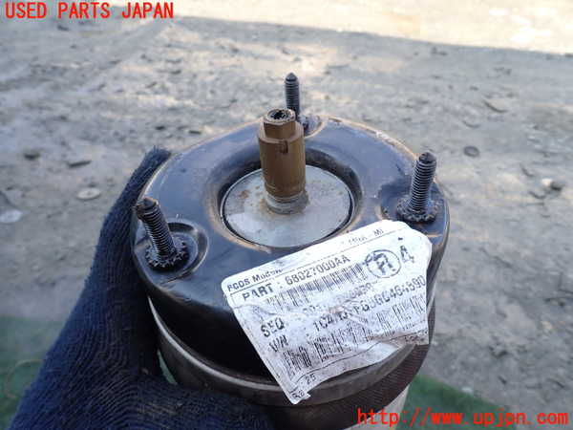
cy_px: 215
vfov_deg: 54.9
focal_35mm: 25
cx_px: 286
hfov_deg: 69.4
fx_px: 414
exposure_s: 1/200
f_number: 2.8
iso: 100
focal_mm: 4.5
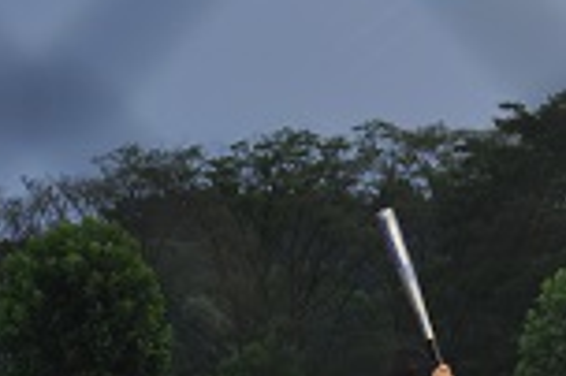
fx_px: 5001
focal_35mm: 318
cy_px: 493
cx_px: 672
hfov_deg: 6.4
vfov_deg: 4.3
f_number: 5
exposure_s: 1/30
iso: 200
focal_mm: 75
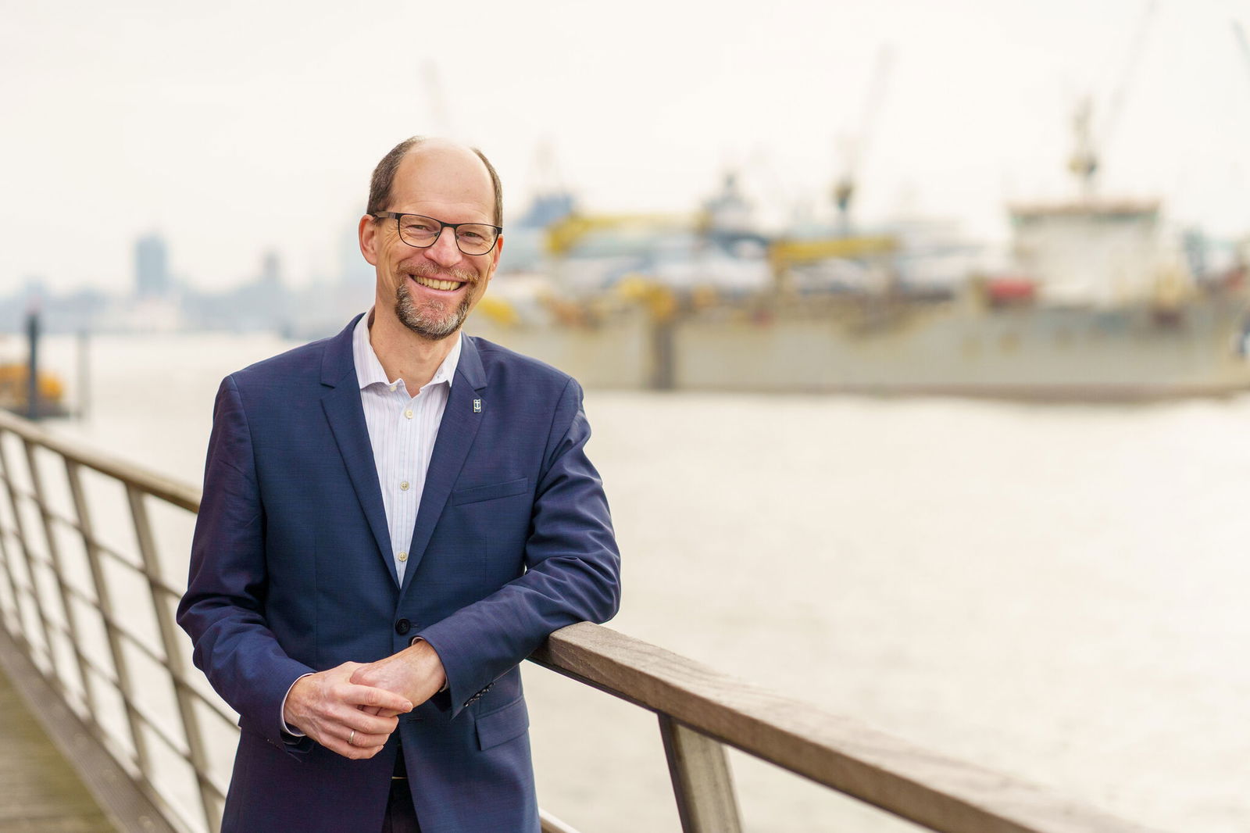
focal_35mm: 85
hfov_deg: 23.9
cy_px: 416
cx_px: 625
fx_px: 2951
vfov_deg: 16.1
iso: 400
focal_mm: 85
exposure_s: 1/2500
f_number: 2.8
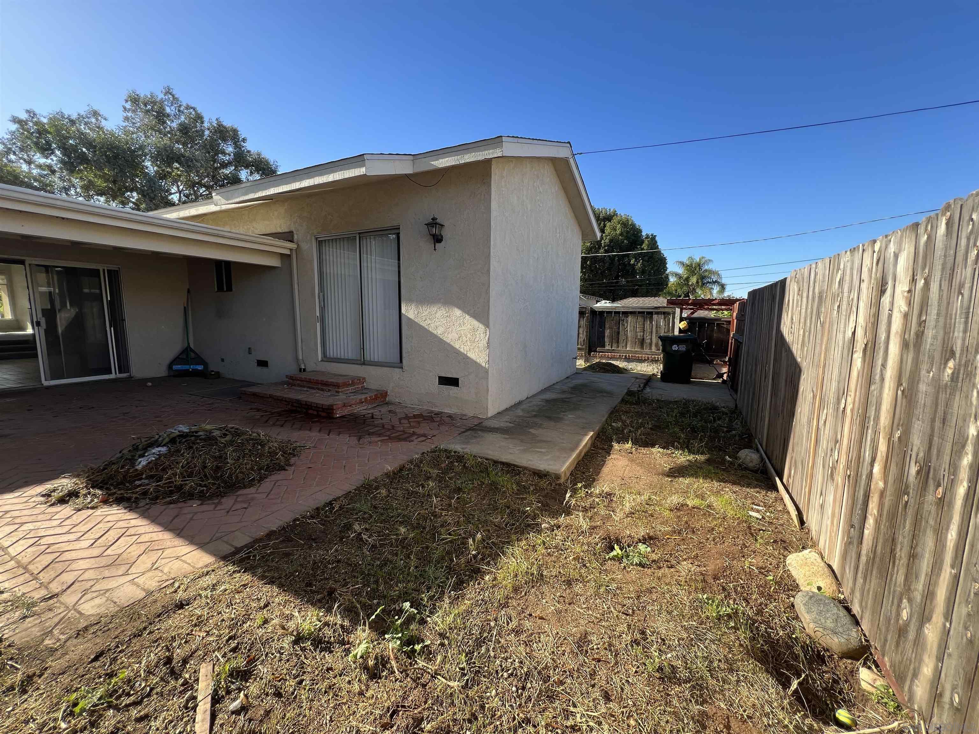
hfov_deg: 106.2
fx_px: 368
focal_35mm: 13
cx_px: 490
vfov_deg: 89.9
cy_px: 367
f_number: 1.8
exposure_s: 1/289
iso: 32
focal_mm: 1.57
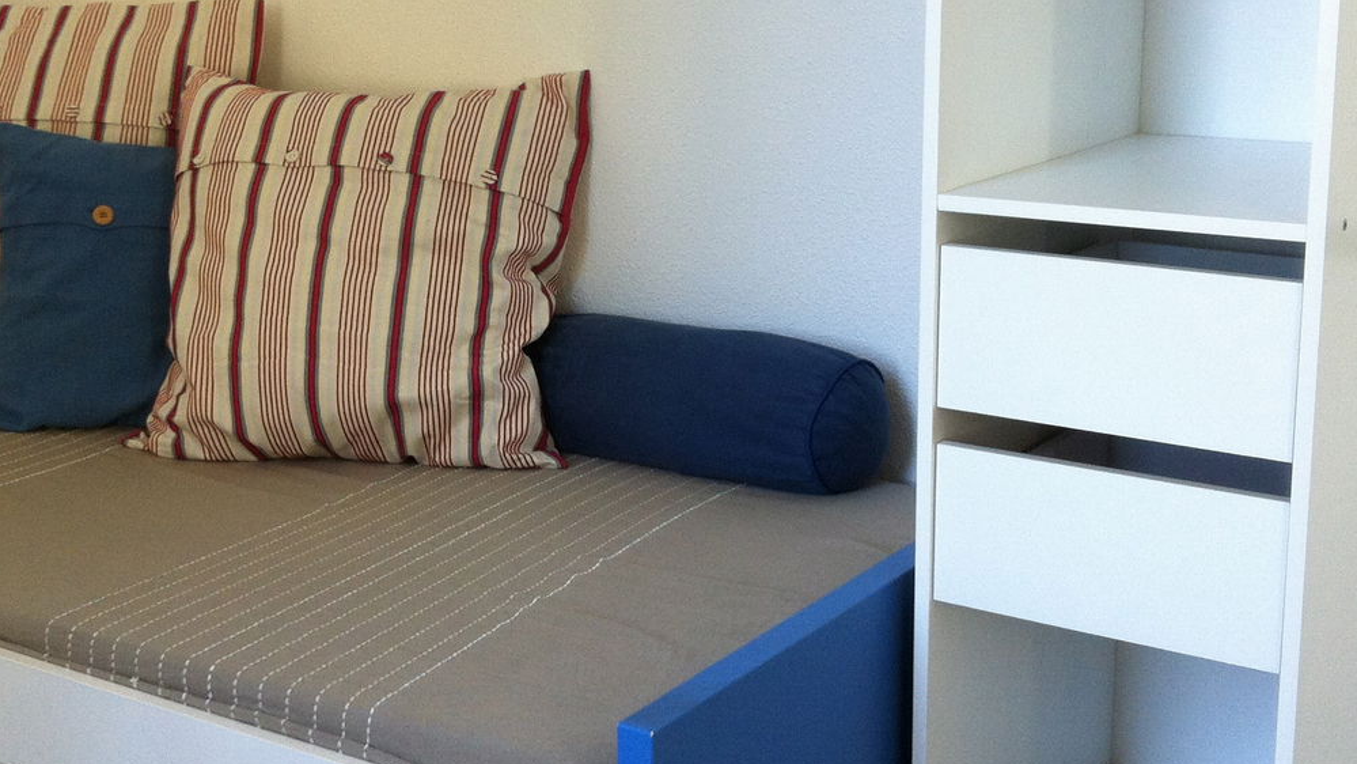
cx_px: 564
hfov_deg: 34.3
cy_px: 289
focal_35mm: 61
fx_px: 2195
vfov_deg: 19.7
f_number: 2.8
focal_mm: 3.85
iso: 100
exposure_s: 1/60
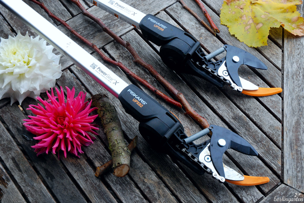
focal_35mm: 57
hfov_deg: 35.0
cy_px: 102
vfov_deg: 23.8
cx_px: 152
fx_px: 482
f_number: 8
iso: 800
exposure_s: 1/40
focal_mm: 38
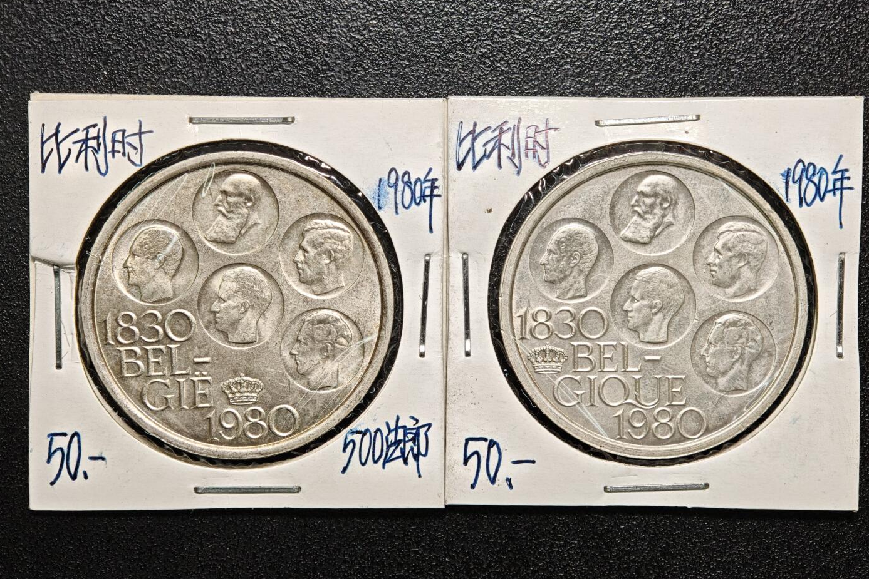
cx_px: 435
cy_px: 271
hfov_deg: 31.9
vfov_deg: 21.6
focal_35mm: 63
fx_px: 1521
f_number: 2
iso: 400
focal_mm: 9
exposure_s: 1/111
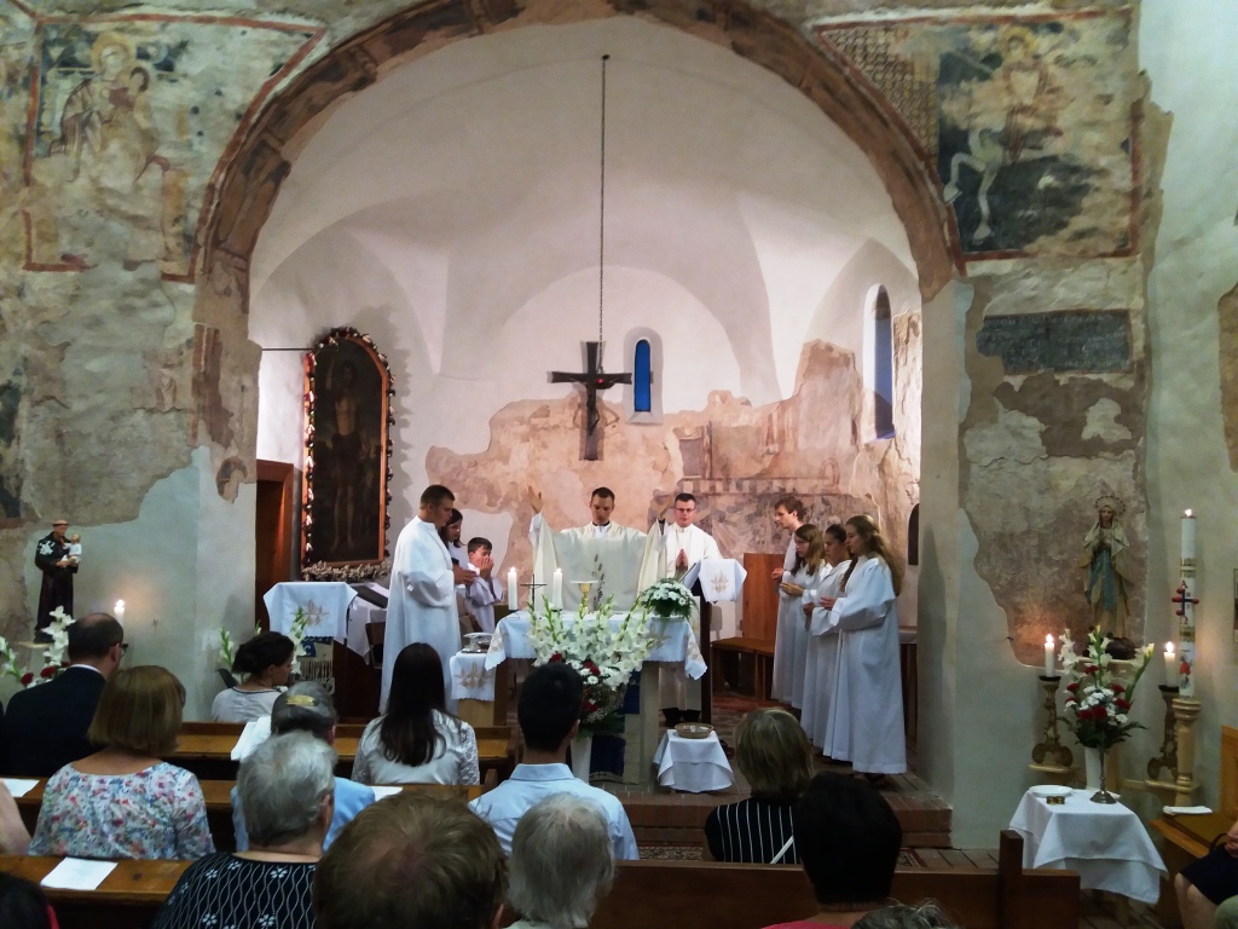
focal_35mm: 28
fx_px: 1001
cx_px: 619
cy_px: 464
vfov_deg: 49.7
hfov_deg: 63.4
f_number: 1.9
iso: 200
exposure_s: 1/25
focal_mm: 3.7
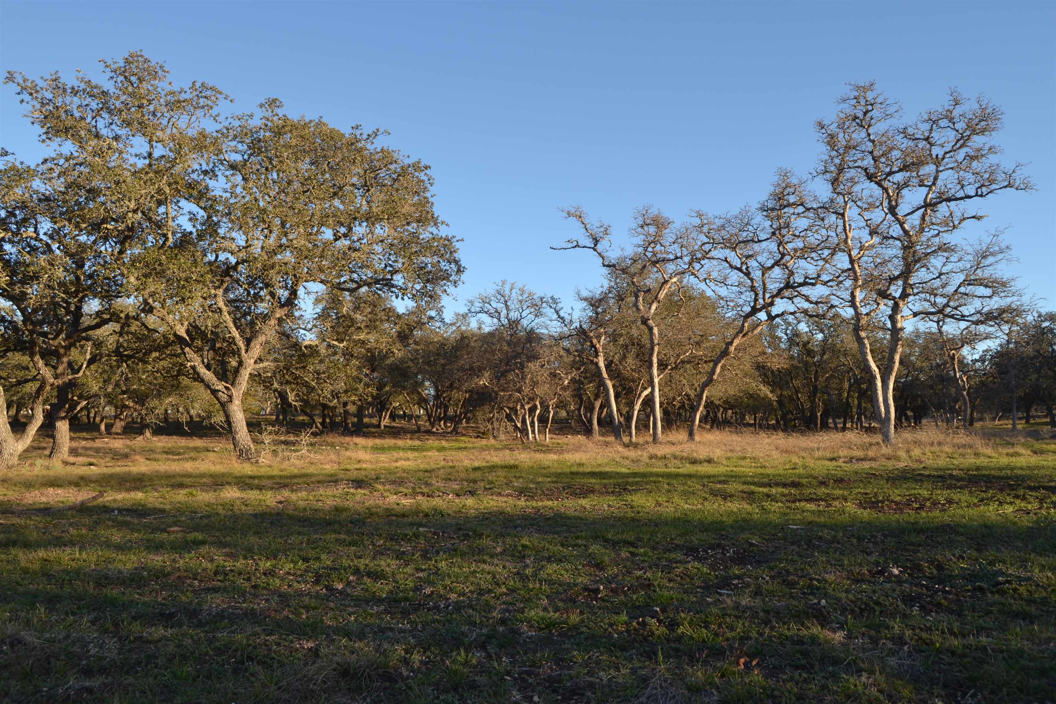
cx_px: 528
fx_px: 792
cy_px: 352
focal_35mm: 27
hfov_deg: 67.4
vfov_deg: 47.9
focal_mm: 18
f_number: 5.6
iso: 100
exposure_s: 1/125
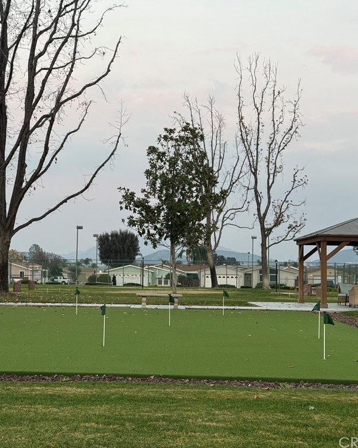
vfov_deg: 30.0
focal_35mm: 63
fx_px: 835
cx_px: 148
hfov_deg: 24.2
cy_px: 225
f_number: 1.78
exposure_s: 1/121
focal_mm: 6.76
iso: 80
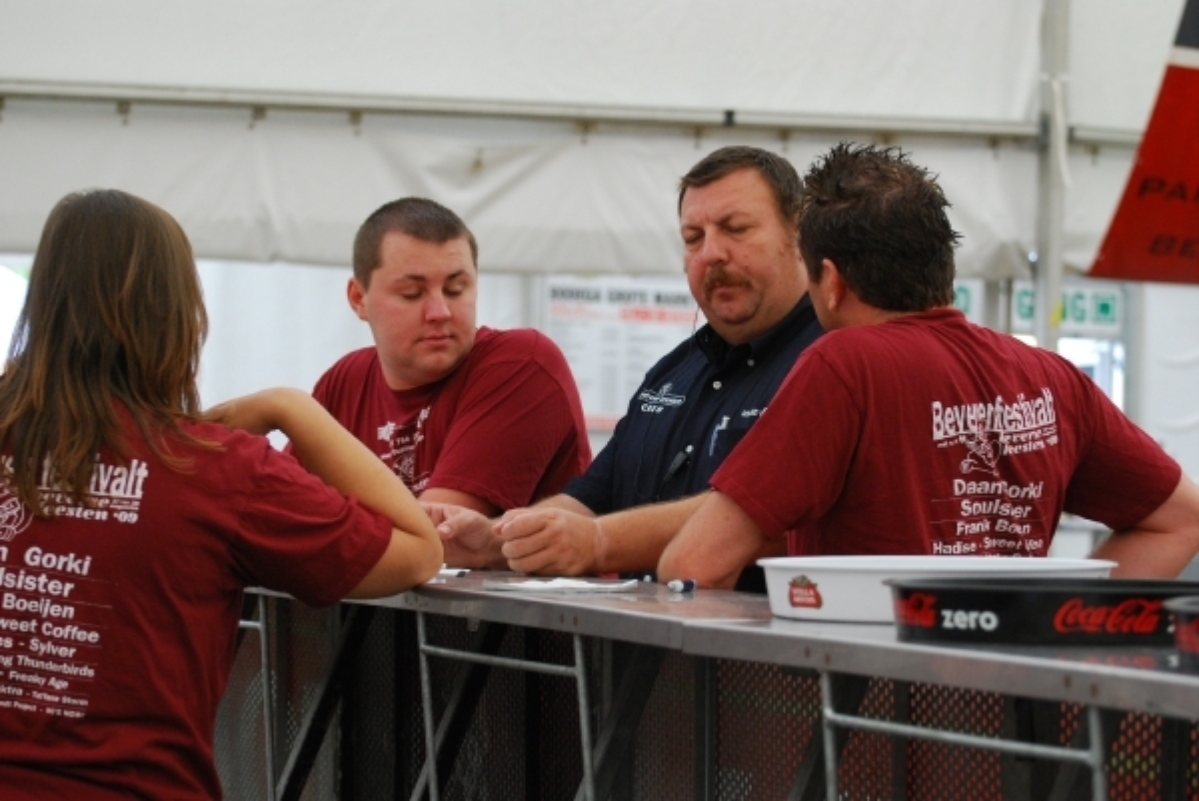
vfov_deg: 13.1
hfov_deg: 19.4
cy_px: 400
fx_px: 3500
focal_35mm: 105
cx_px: 600
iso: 800
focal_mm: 70
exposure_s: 1/100
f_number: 4.5
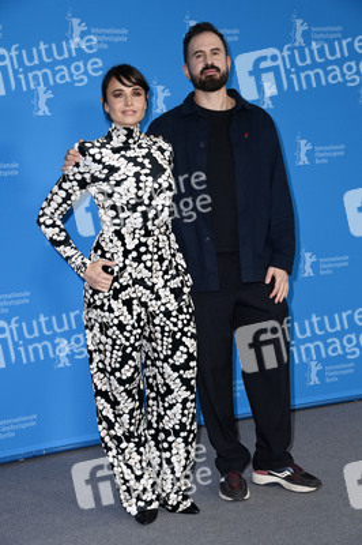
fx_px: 937
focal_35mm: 62
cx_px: 181
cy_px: 272
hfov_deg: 21.9
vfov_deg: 32.4
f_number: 5.6
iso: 1000
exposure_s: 1/250
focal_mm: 62
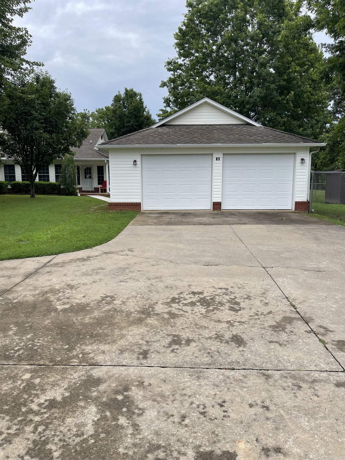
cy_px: 230
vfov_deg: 69.4
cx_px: 172
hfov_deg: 54.9
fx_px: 332
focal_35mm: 25
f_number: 1.6
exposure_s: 1/2488
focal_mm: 5.1
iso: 32
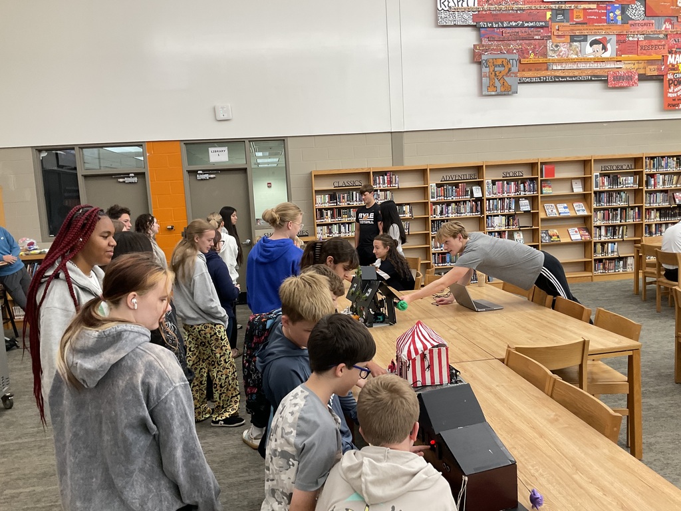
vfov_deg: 48.2
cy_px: 256
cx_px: 340
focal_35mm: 29
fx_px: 571
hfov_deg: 61.7
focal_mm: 3
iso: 64
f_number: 1.8
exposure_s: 1/60
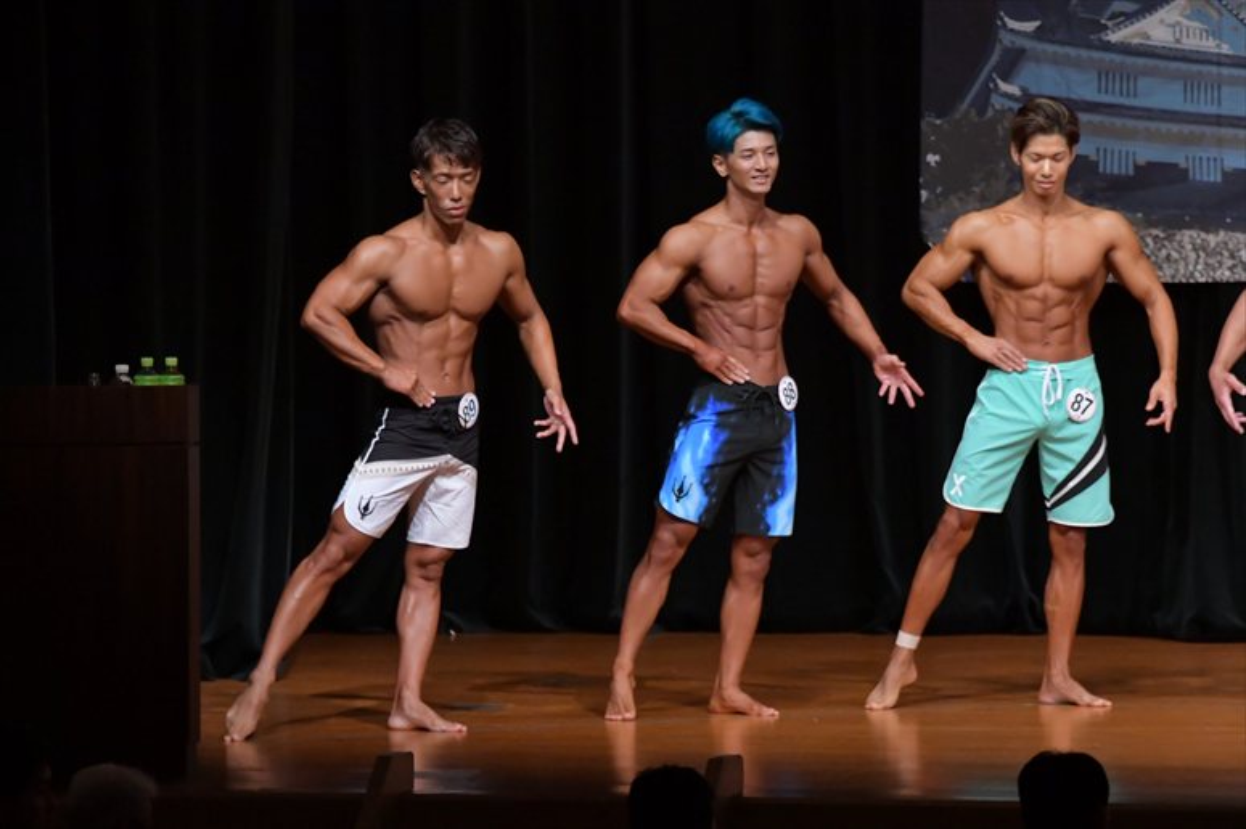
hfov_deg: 8.6
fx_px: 8303
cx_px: 623
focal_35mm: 240
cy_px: 414
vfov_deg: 5.7
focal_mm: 160
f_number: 5.6
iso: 5000
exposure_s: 1/400
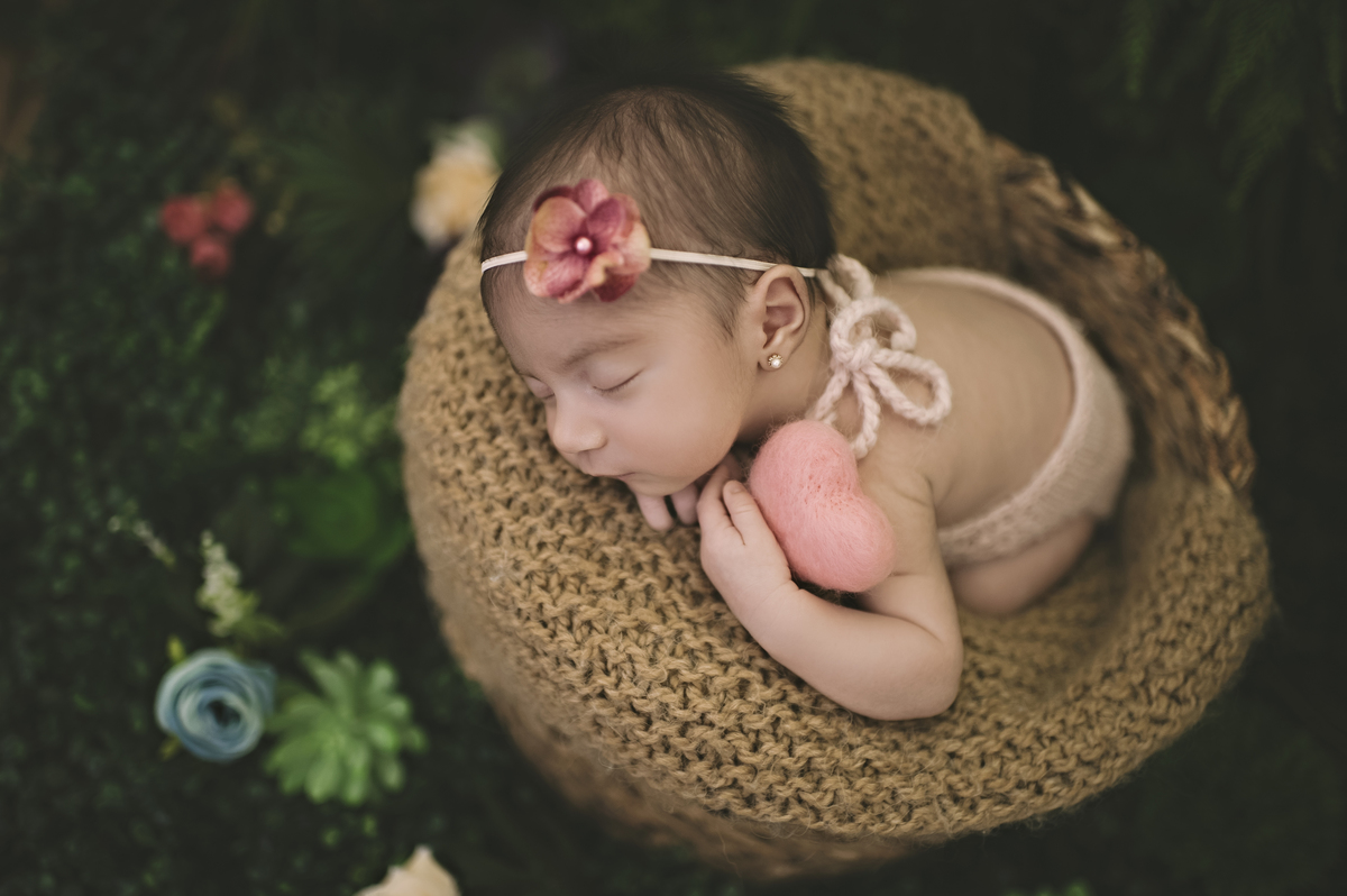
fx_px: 1308
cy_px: 448
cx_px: 674
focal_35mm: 35
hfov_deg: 54.5
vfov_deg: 37.8
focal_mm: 35
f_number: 1.6
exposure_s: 1/125
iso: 200
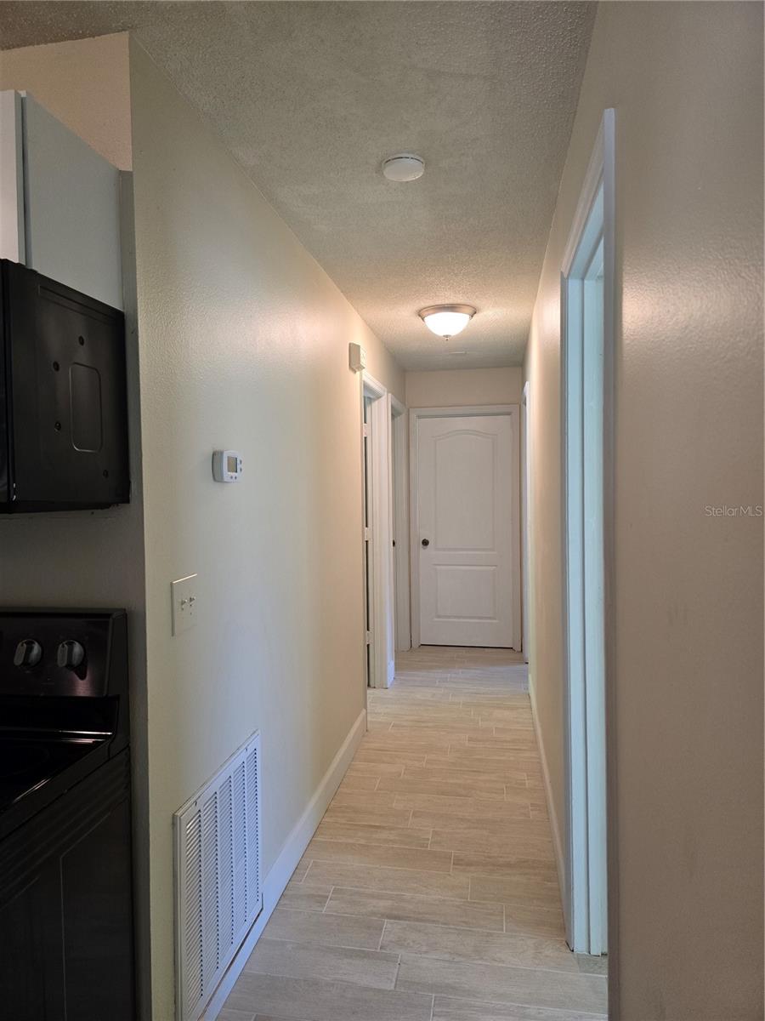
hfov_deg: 58.9
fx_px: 678
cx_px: 382
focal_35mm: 23
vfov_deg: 73.9
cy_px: 510
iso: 250
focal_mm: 6.3
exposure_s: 1/120
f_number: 1.7
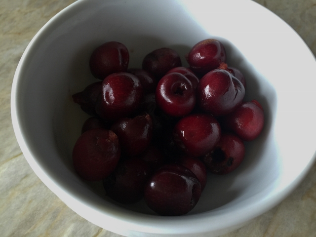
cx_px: 158
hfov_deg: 61.7
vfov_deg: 48.2
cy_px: 118
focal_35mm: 29
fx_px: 265
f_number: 2.2
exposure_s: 1/40
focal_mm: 4.15
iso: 32
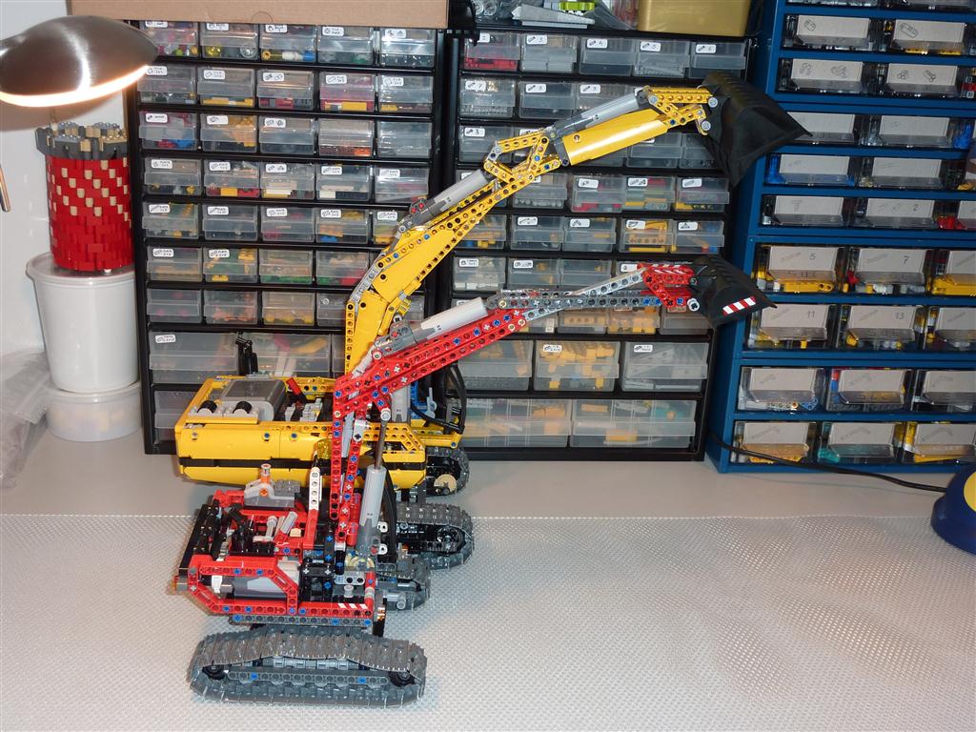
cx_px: 488
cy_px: 366
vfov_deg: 36.0
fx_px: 1128
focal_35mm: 40
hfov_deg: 46.8
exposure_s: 1/30
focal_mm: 6.5
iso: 100
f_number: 3.6
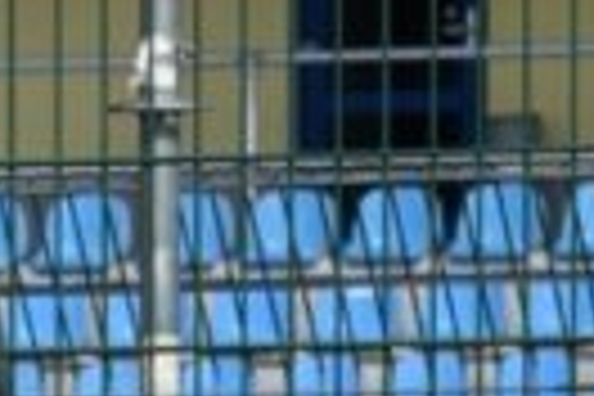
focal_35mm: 1436
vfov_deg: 1.0
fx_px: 23692
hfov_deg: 1.4
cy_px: 1341
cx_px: -1584
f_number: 14
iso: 1250
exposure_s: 1/1250
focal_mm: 185
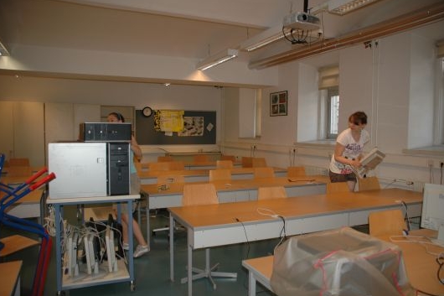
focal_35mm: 28
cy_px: 149
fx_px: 345
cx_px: 227
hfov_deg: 65.5
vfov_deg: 46.4
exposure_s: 1/60
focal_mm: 18
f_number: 3.5
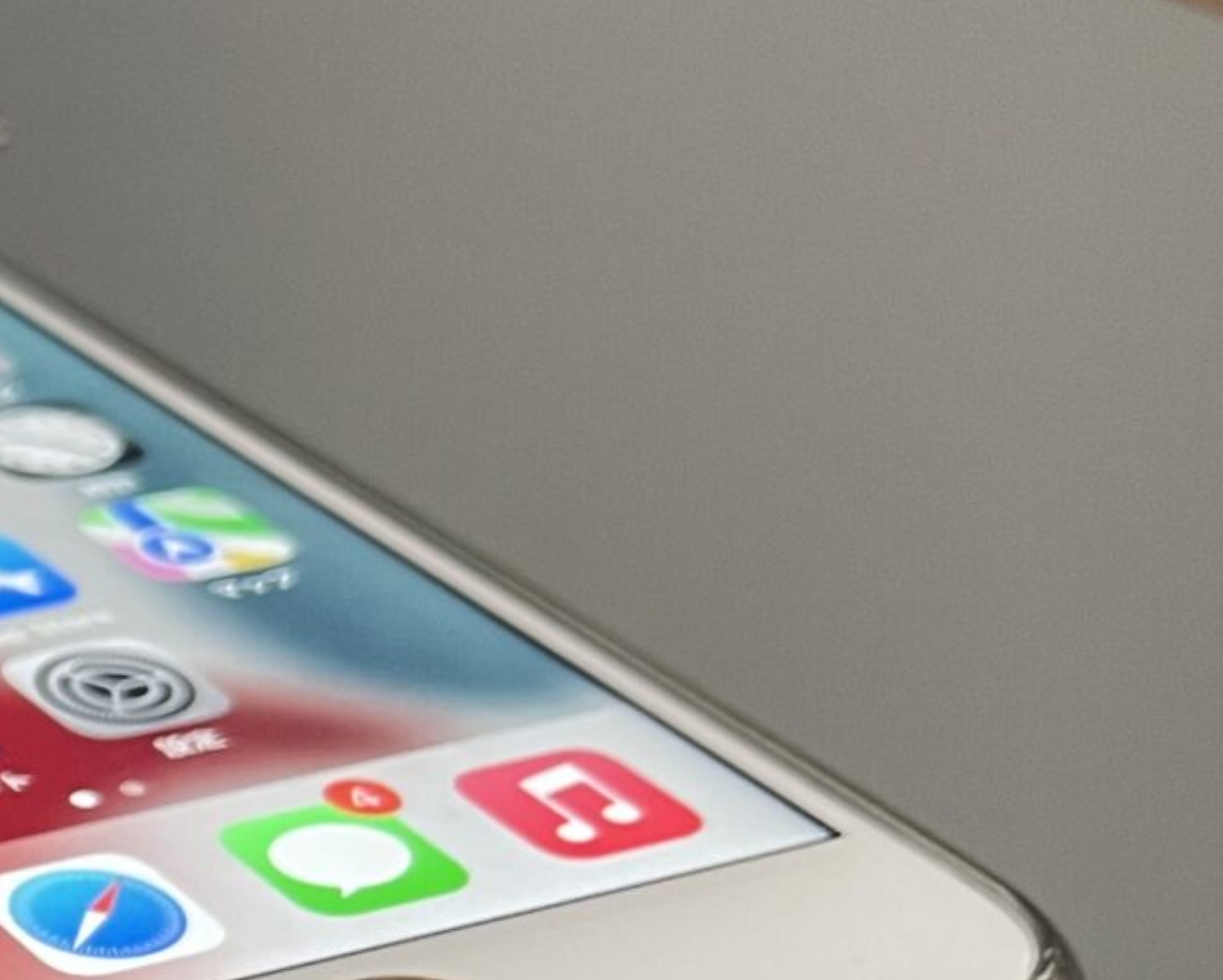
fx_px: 3657
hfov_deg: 16.0
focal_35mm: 101
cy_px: 959
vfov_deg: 15.0
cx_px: -993
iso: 160
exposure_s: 1/60
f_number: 1.6
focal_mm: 4.2
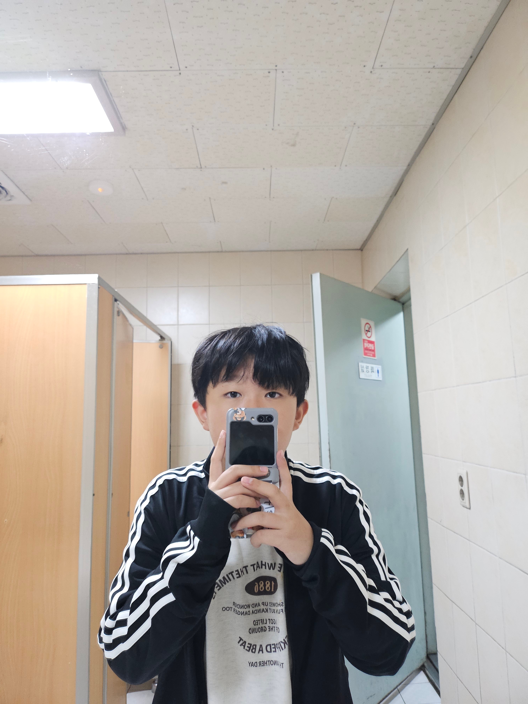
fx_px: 488
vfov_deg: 71.6
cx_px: 264
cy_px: 352
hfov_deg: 56.8
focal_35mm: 24
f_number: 1.8
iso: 1000
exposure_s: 1/120
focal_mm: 5
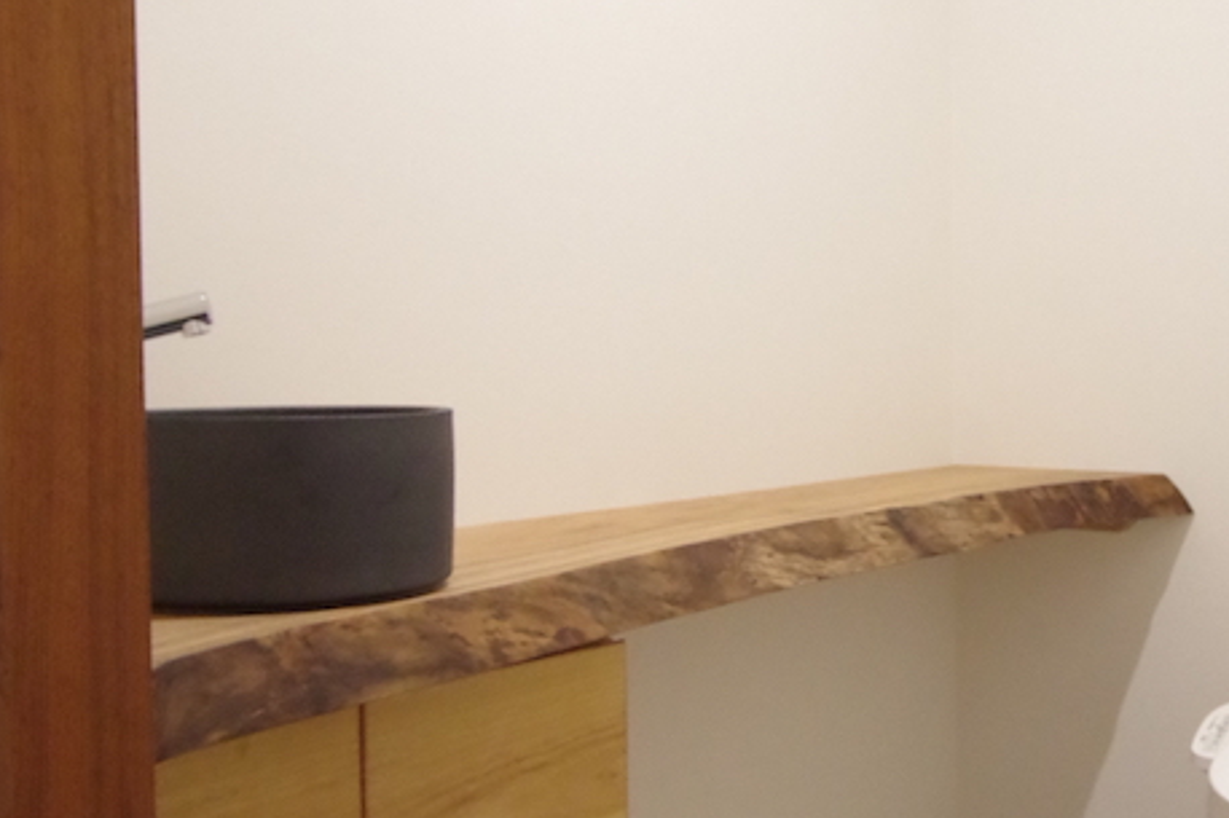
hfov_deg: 41.0
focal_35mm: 47
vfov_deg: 28.6
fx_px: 1604
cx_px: 890
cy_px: 424
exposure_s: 1/40
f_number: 7.1
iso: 6400
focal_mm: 14
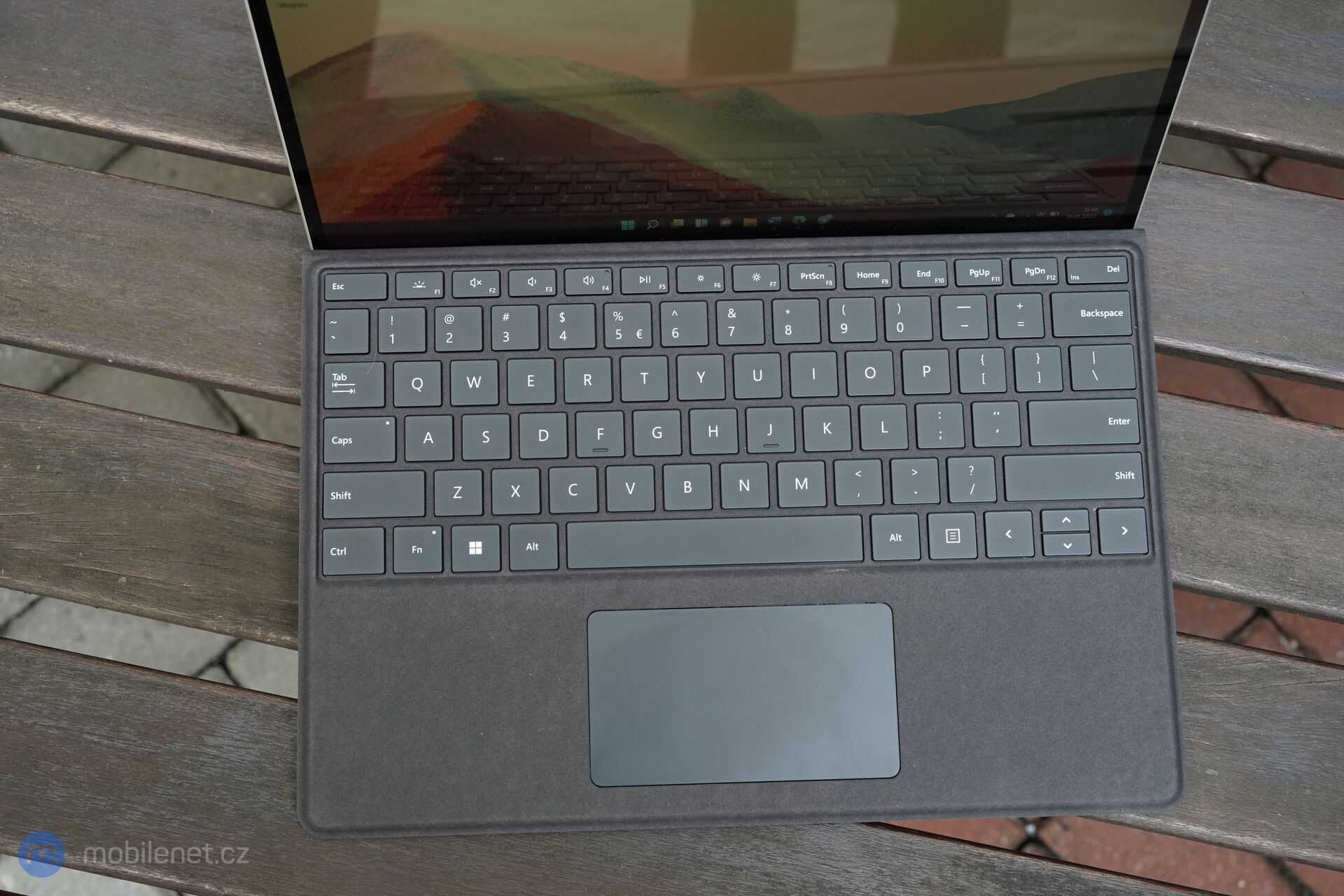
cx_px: 672
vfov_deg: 35.1
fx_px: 1419
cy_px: 448
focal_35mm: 38
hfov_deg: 50.7
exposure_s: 1/160
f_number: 7.1
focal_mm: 38
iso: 2000
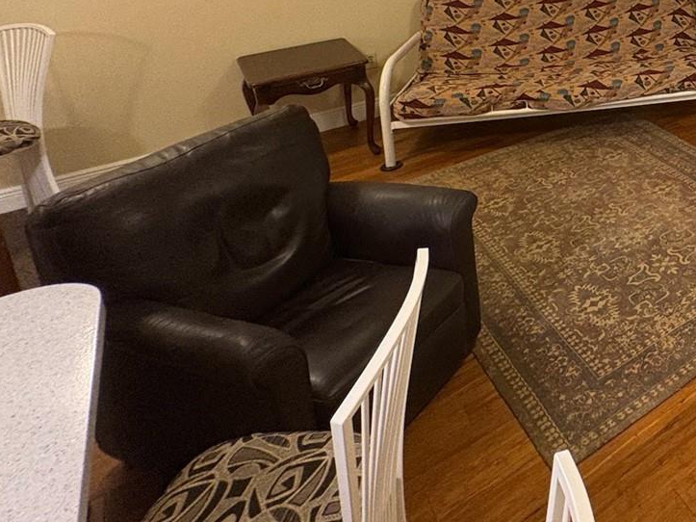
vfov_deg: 39.6
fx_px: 623
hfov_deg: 44.8
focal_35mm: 31
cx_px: 760
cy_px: -10
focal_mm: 2.22
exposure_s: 1/60
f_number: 2.2
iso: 500
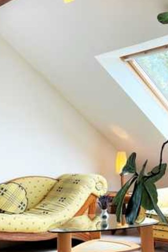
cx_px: 176
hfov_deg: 23.8
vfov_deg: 36.6
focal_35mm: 54
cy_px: 159
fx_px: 378
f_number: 1.6
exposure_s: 1/176
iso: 32
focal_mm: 4.2
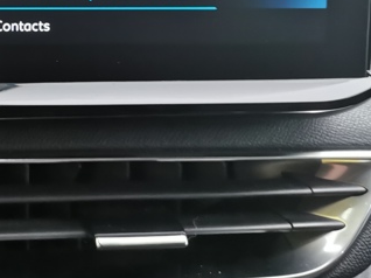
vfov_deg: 20.3
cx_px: -40
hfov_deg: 26.3
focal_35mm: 68
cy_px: -53
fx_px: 728
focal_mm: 5.58
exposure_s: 1/100
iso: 125
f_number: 1.8
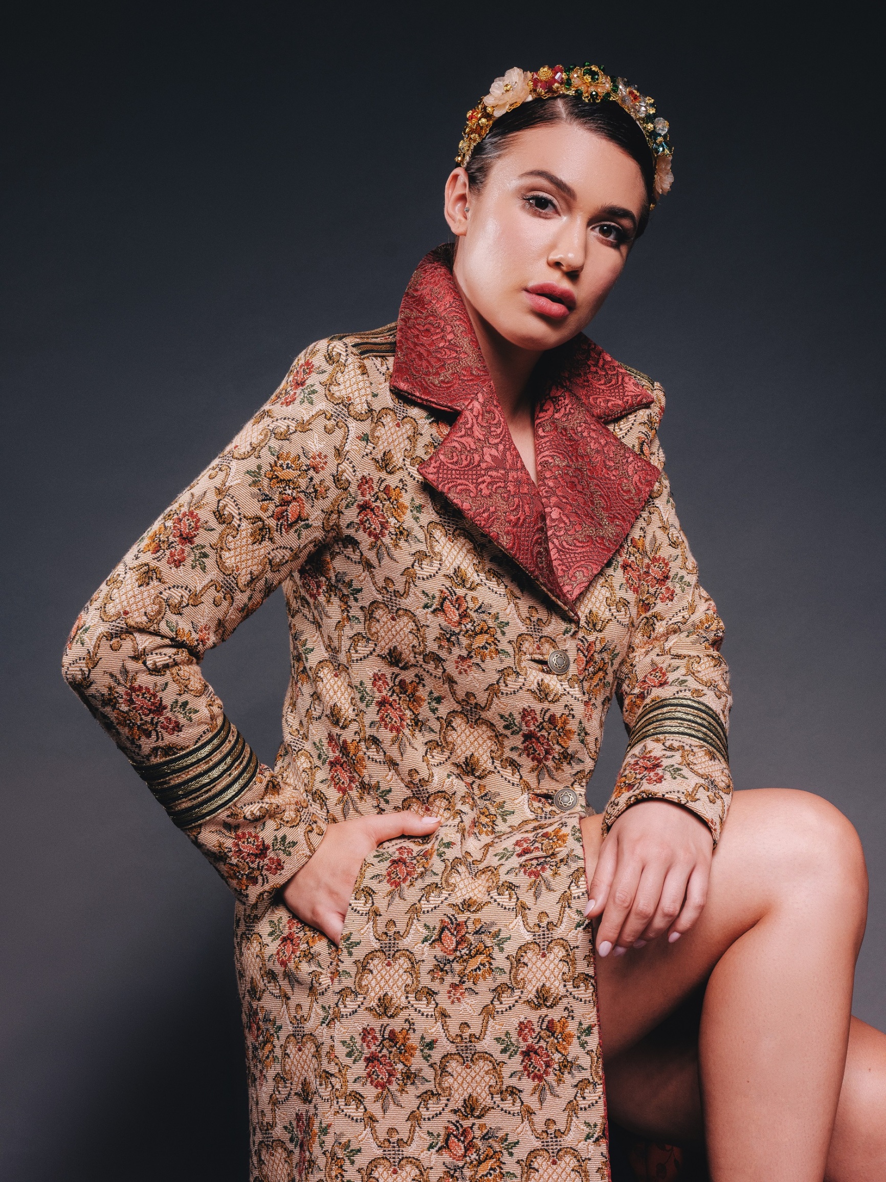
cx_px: 443
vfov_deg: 20.6
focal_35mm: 95
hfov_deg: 15.6
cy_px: 591
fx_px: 3242
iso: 400
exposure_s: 1/100
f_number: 16
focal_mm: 120
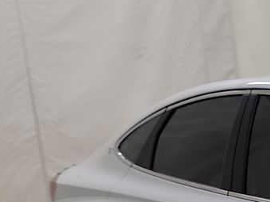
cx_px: 579
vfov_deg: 12.5
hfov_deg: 14.0
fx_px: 881
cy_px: 295
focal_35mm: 113
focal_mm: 6.7
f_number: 1.8
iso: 74
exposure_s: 1/59
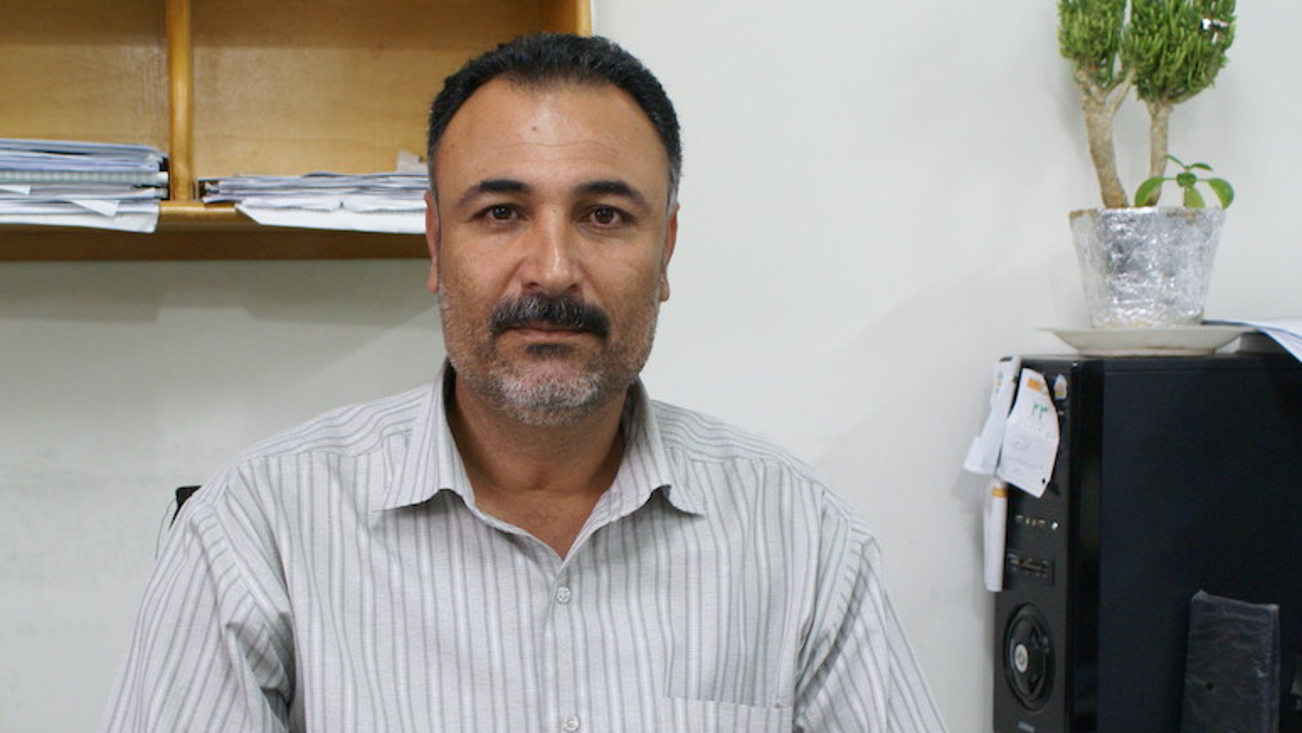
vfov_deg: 20.3
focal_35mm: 59
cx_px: 572
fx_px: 2038
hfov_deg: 35.4
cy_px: 503
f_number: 5
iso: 400
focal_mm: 30
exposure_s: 1/25
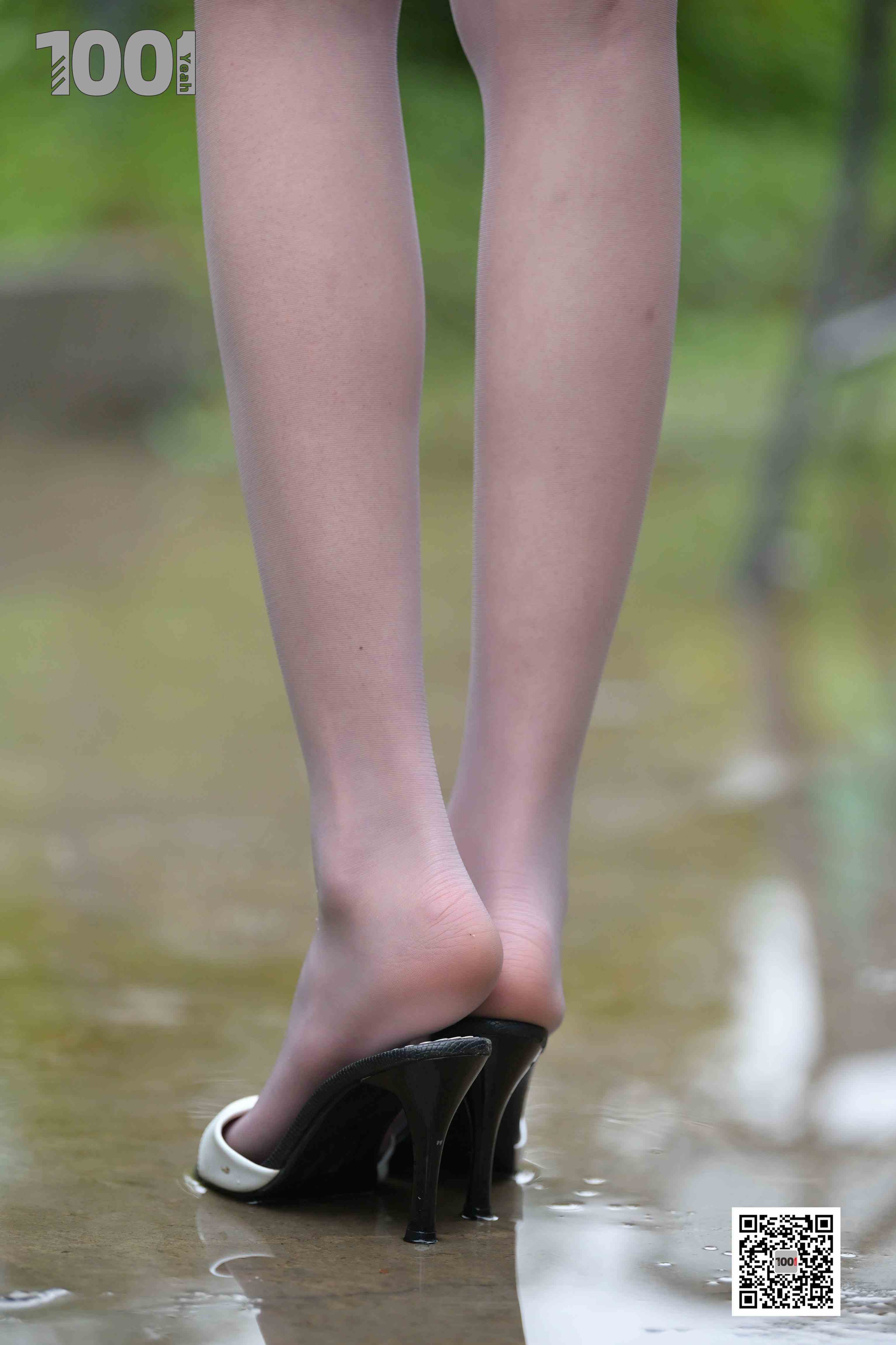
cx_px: 448
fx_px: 5413
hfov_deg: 9.5
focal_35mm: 145
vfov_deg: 14.2
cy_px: 672
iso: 1600
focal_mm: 145
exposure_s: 1/250
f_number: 2.8
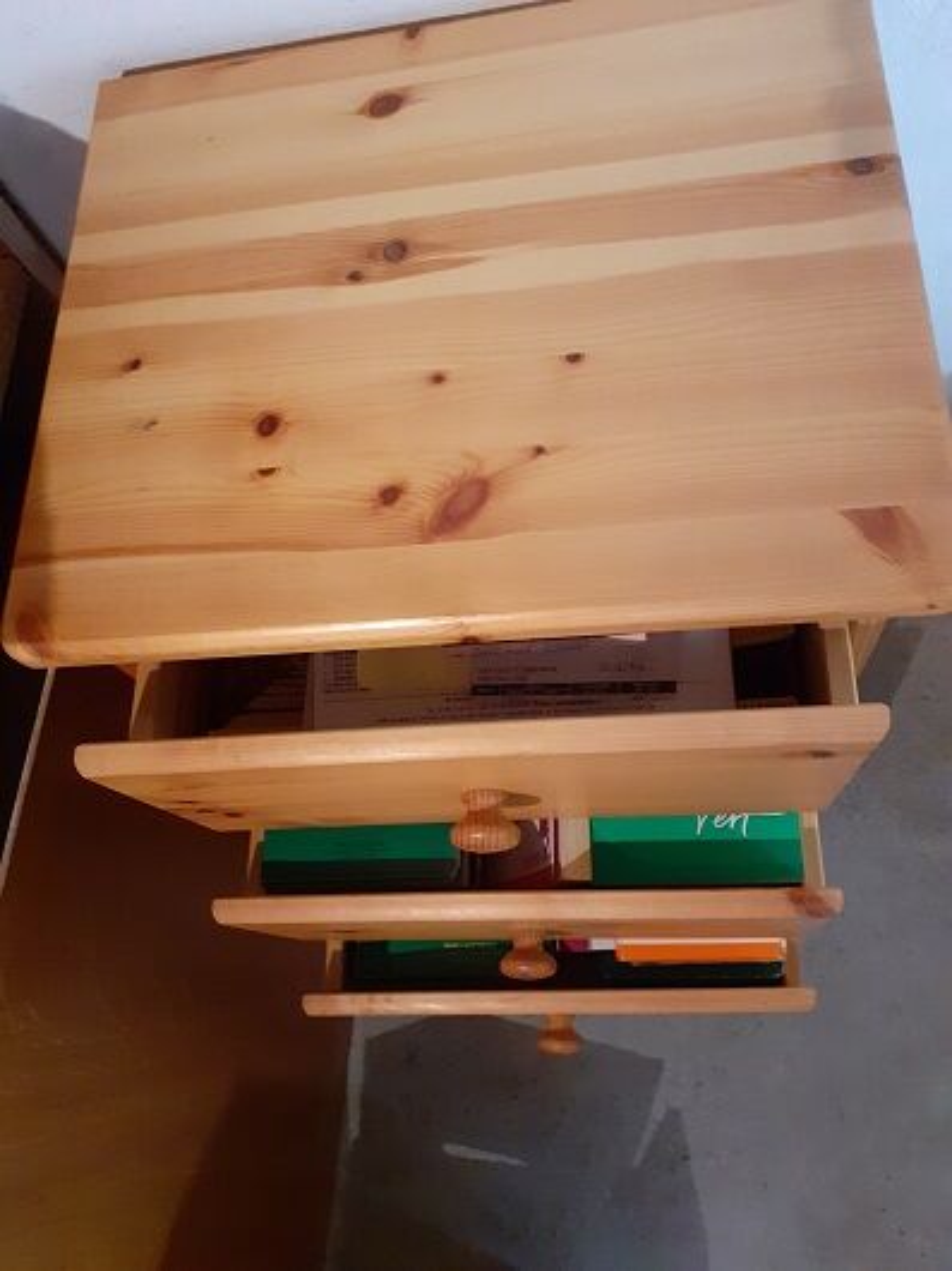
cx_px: 476
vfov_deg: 65.3
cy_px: 636
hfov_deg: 51.3
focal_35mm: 27
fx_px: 991
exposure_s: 1/20
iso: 500
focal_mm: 3.6
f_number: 1.9
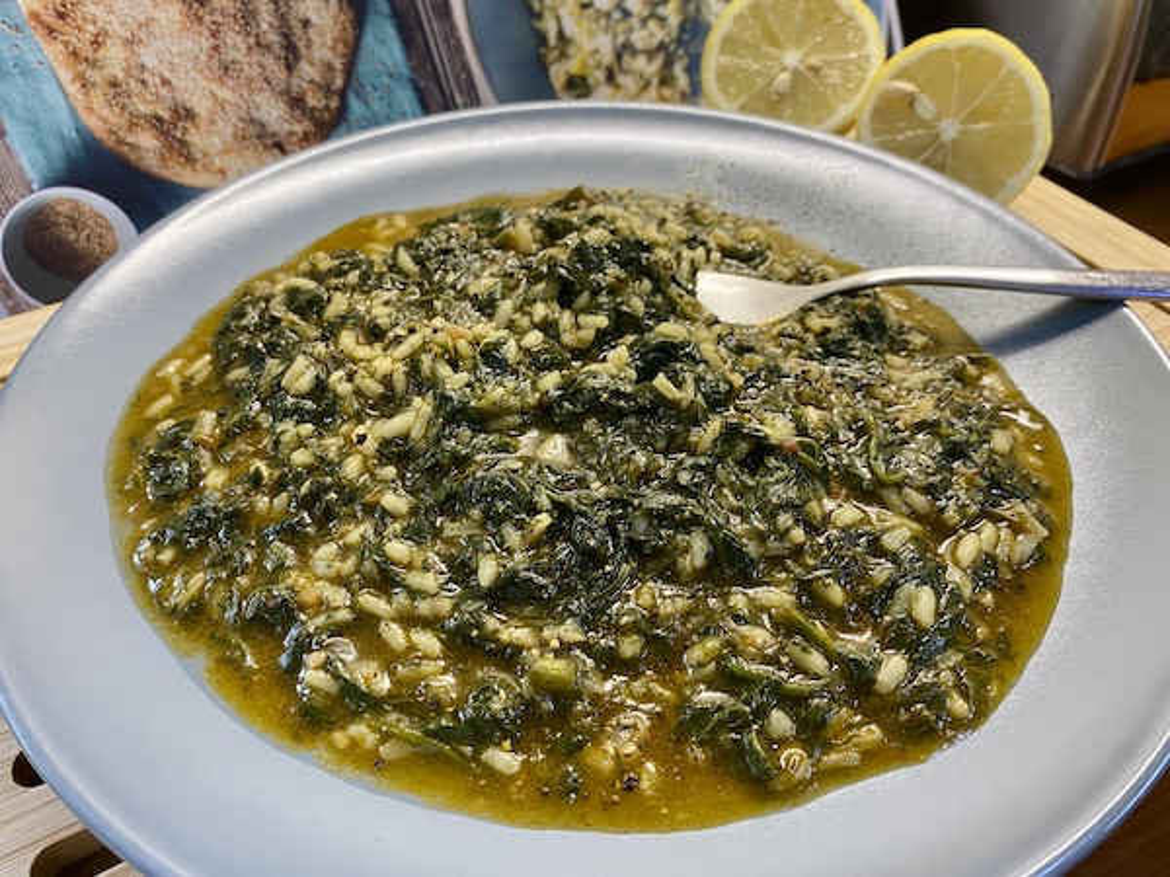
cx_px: 585
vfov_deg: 53.1
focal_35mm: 26
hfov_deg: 67.3
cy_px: 438
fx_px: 879
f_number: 1.8
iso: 80
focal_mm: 4.25
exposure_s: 1/50
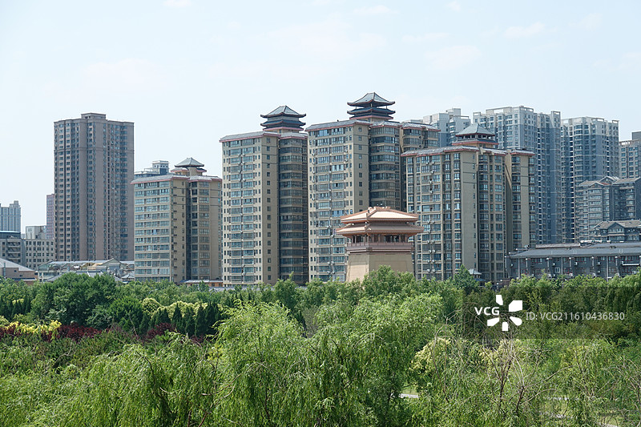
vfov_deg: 18.7
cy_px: 214
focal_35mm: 73
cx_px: 320
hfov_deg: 27.7
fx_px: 1299
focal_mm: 26.9
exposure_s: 1/400
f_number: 5.6
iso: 125
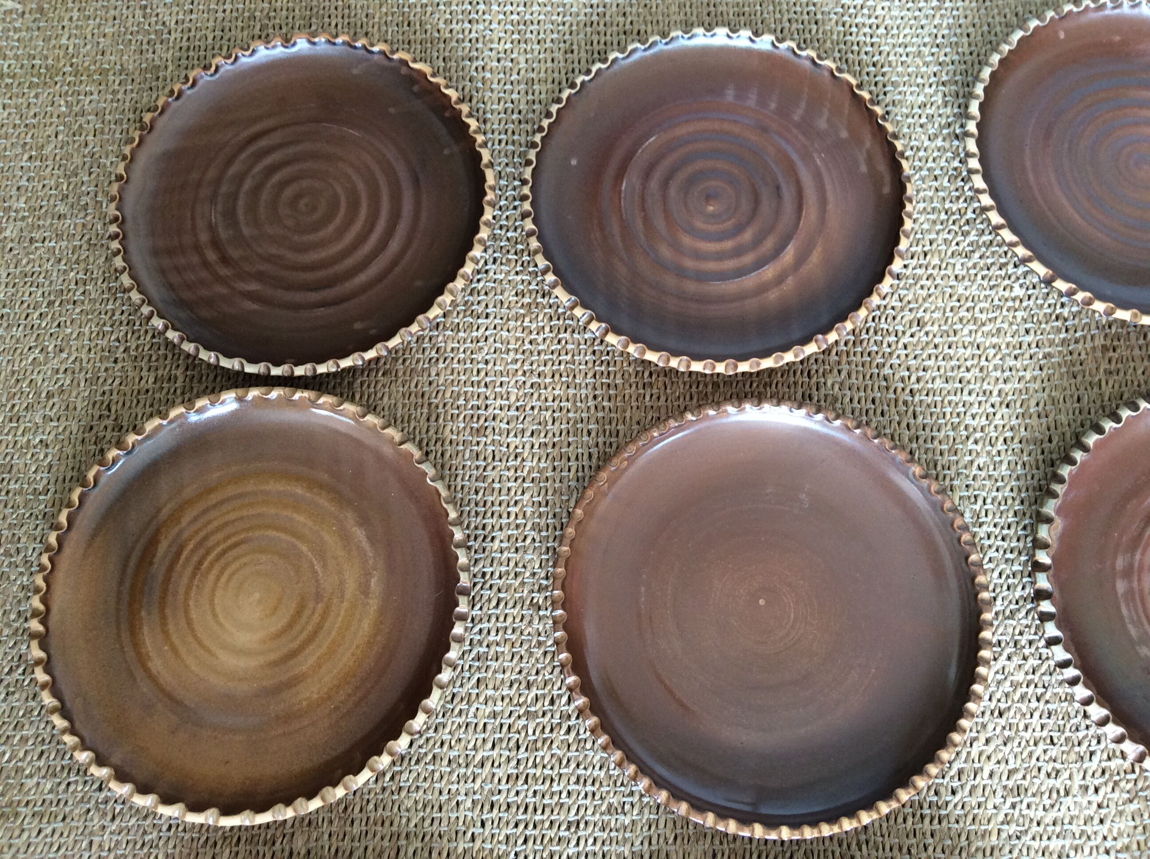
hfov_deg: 56.9
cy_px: 430
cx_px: 575
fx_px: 1062
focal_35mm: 32
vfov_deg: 44.1
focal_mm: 3.3
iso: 80
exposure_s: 1/25
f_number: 2.4
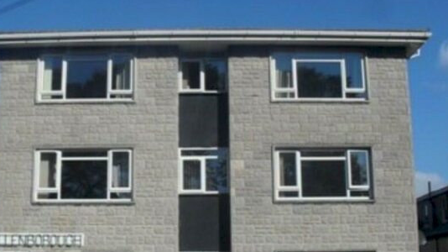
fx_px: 594
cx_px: 189
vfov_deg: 23.7
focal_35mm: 50
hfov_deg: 41.2
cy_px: 189
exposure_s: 1/350
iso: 100
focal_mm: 6.3
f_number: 8.4
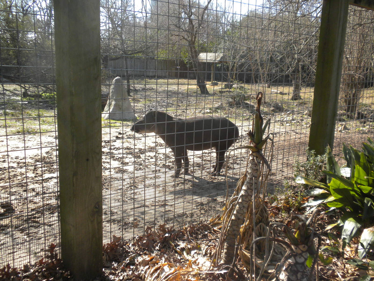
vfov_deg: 38.7
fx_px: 400
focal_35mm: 37
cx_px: 187
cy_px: 140
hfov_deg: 50.1
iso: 92
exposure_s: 1/372
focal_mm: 6.6
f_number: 3.5
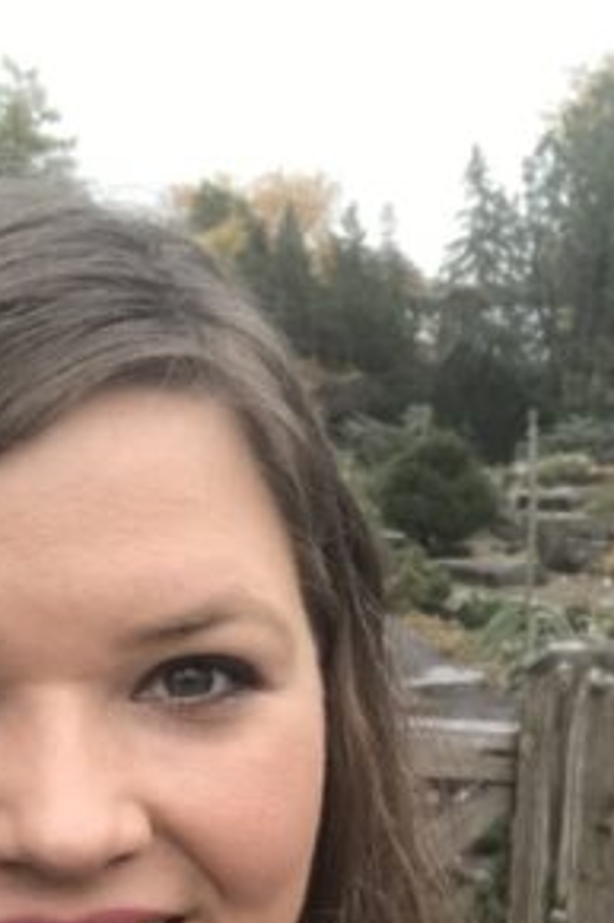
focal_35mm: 69
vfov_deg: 28.3
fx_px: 1767
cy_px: 805
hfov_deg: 19.7
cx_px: 342
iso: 32
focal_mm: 2.87
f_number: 2.2
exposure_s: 1/60
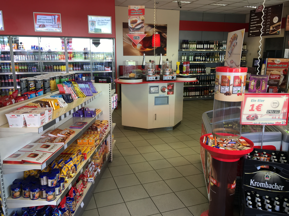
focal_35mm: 29
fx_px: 242
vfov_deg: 48.2
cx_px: 144
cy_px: 108
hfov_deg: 61.7
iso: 32
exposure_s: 1/50
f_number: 2.2
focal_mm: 4.15
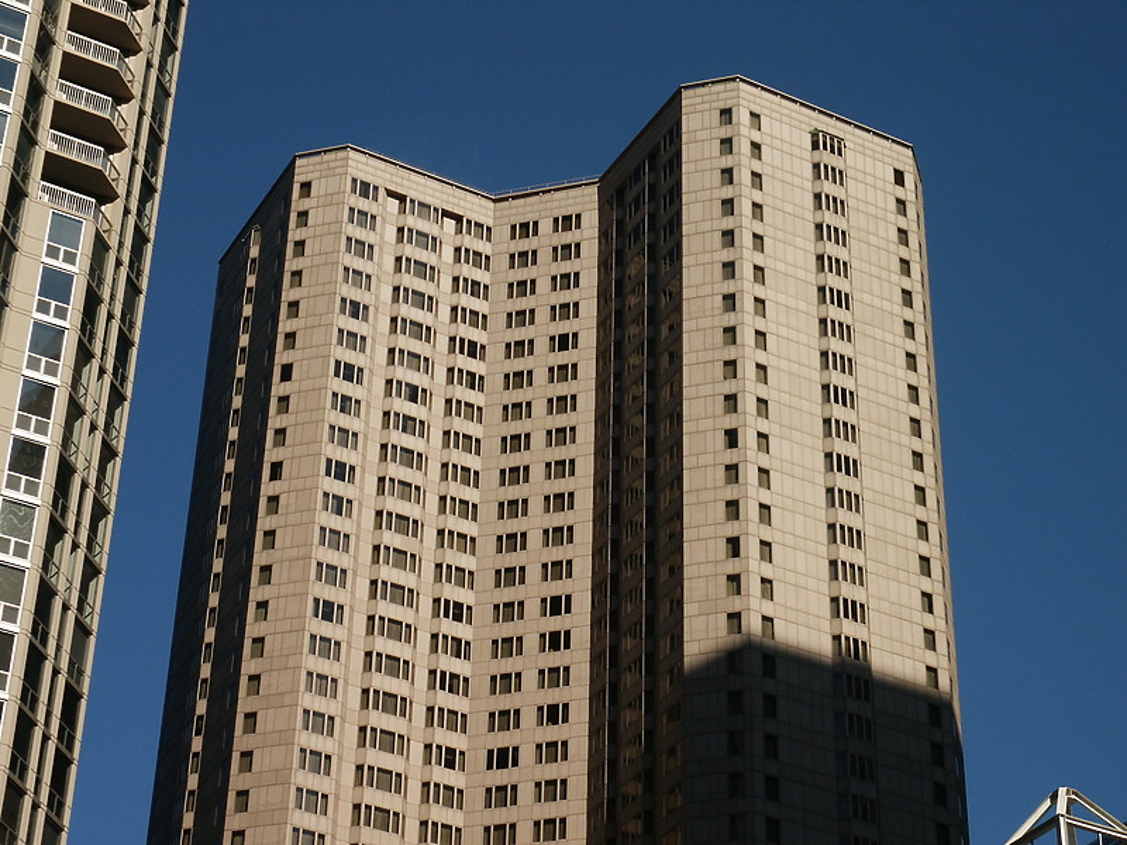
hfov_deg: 23.8
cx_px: 564
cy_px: 422
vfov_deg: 18.0
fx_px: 2670
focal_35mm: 82
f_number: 8
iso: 64
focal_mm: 16.27
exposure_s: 1/350
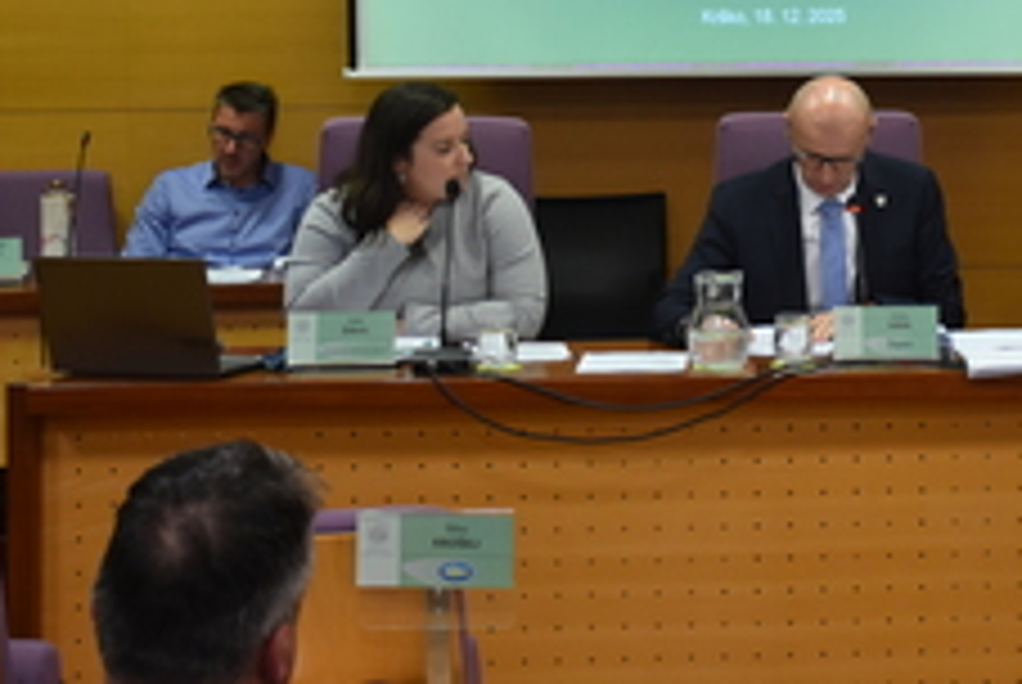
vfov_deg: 14.3
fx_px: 2700
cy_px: 86
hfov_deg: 21.1
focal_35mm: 95
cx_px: 842
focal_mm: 32
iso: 800
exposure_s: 1/80
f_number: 4.5
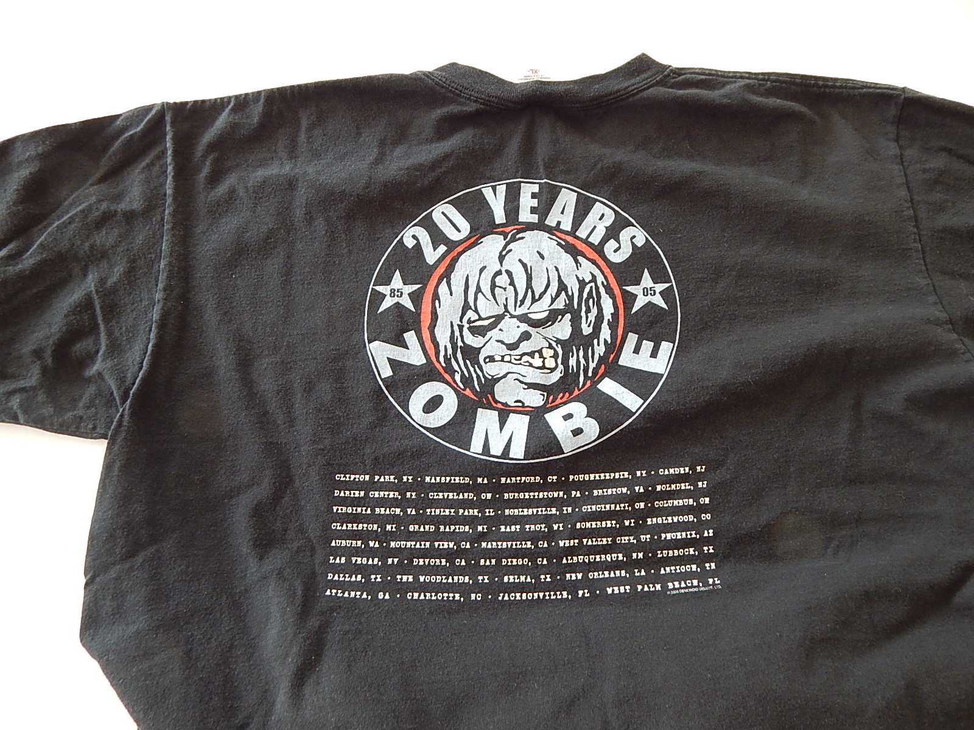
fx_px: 619
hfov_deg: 76.4
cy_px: 365
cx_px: 487
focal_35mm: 22
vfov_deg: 61.1
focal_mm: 4
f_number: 3
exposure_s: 1/30
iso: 220
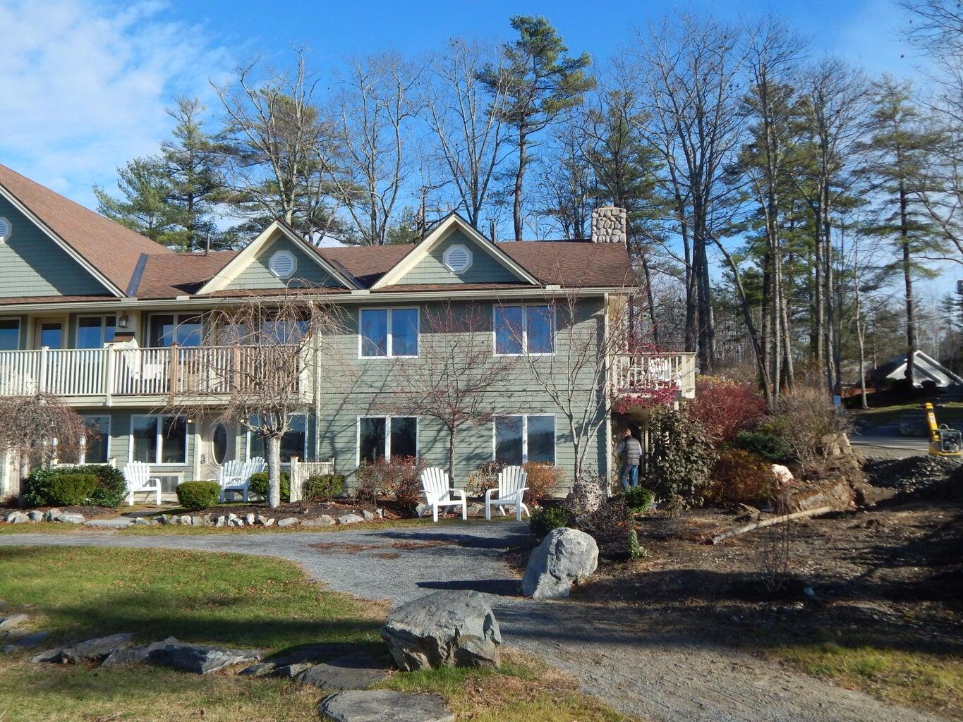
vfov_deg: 45.4
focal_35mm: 31
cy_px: 361
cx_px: 482
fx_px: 862
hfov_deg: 58.3
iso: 125
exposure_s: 1/1000
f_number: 3.2
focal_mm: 5.6
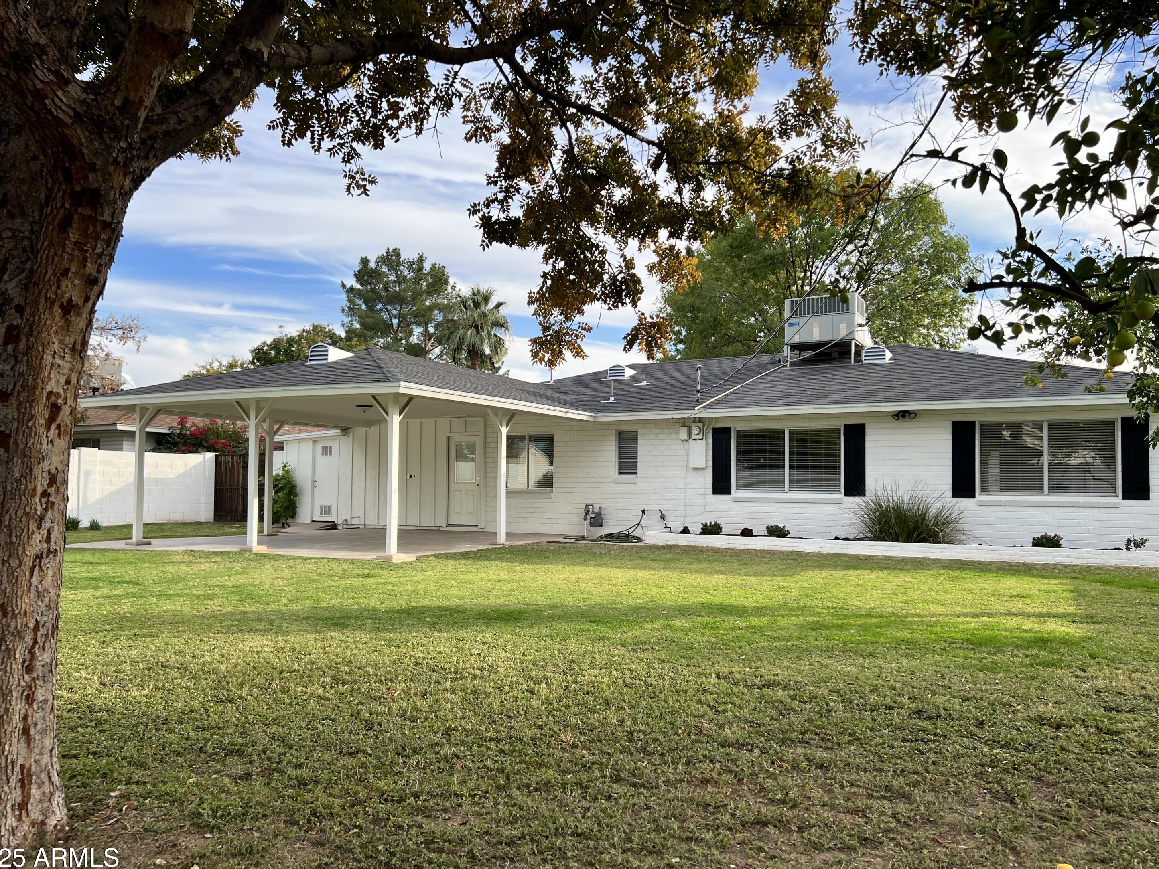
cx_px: 569
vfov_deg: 51.3
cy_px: 448
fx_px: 904
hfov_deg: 65.3
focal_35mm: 27
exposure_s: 1/1645
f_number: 1.5
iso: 50
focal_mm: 5.7
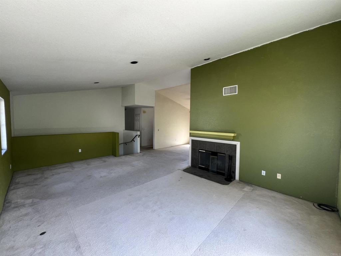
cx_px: 170
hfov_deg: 106.2
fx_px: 128
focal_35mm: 13
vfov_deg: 89.9
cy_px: 128
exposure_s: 1/99
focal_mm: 1.57
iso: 80
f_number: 1.8
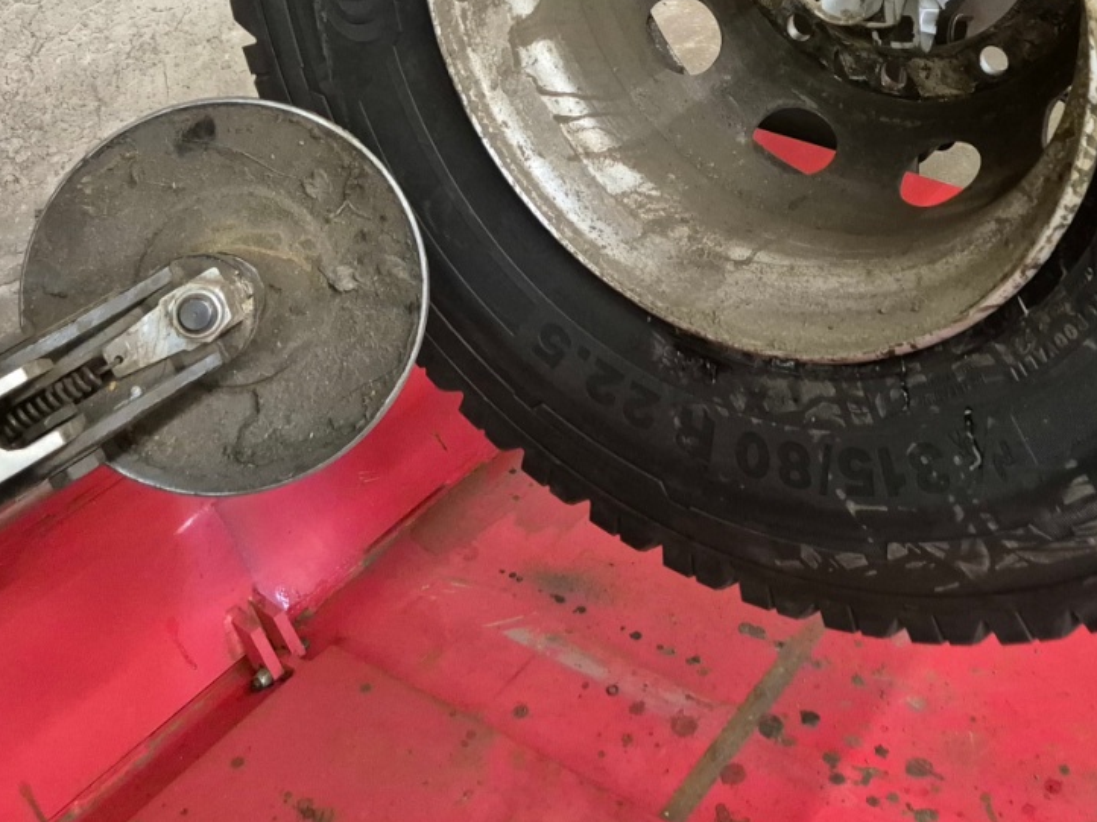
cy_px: -29
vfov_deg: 26.7
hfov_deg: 37.0
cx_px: 745
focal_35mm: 51
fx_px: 1616
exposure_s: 1/100
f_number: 1.8
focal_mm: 5.4
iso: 1250
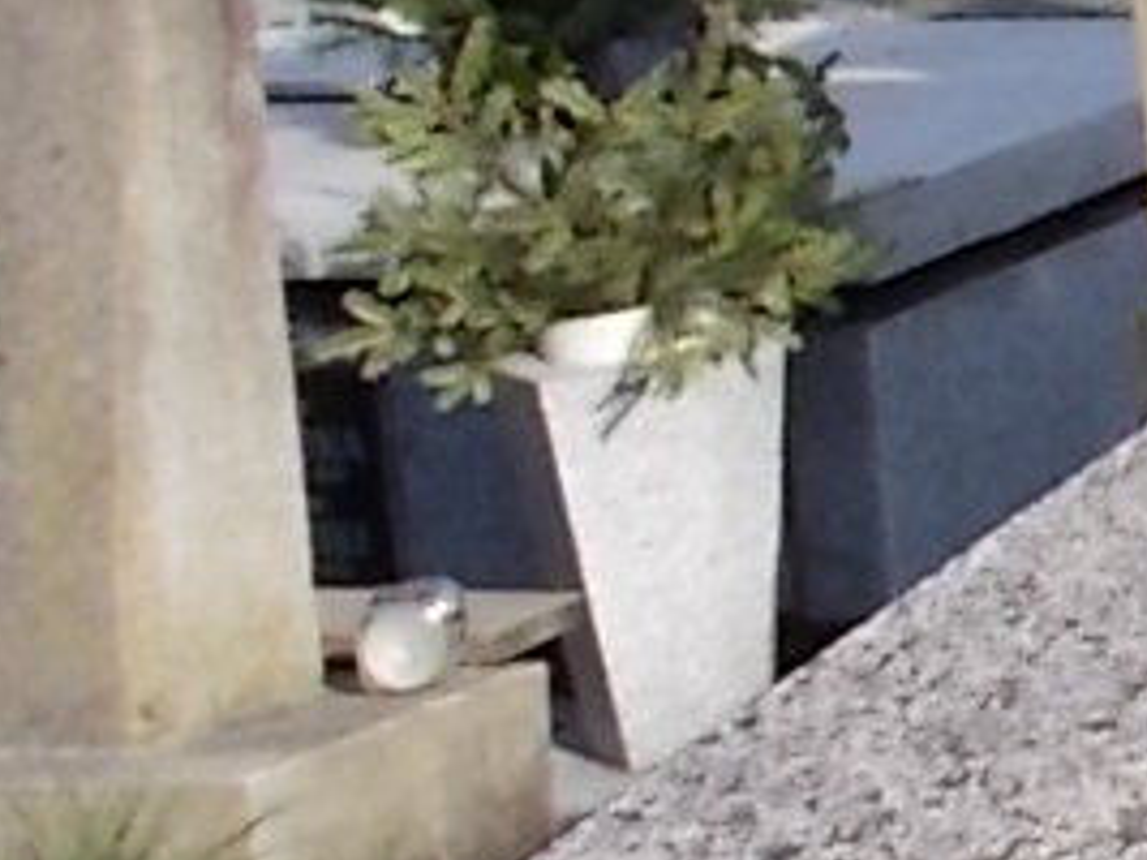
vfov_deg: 9.4
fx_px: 5167
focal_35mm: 156
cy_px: 22
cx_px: 2440
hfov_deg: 11.2
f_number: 8
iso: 80
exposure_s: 1/100
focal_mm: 4.6
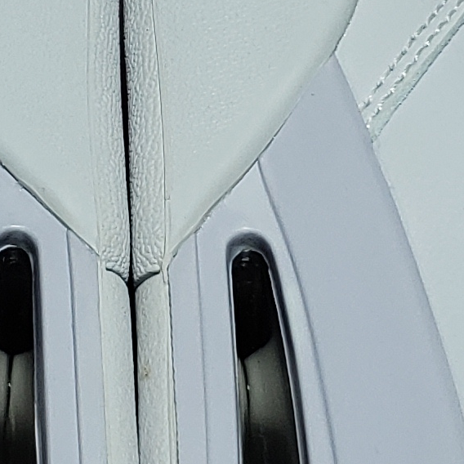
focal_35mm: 163
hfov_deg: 10.7
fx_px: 2472
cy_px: 182
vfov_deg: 10.7
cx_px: 164
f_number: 1.5
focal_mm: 4.3
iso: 50
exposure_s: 1/917
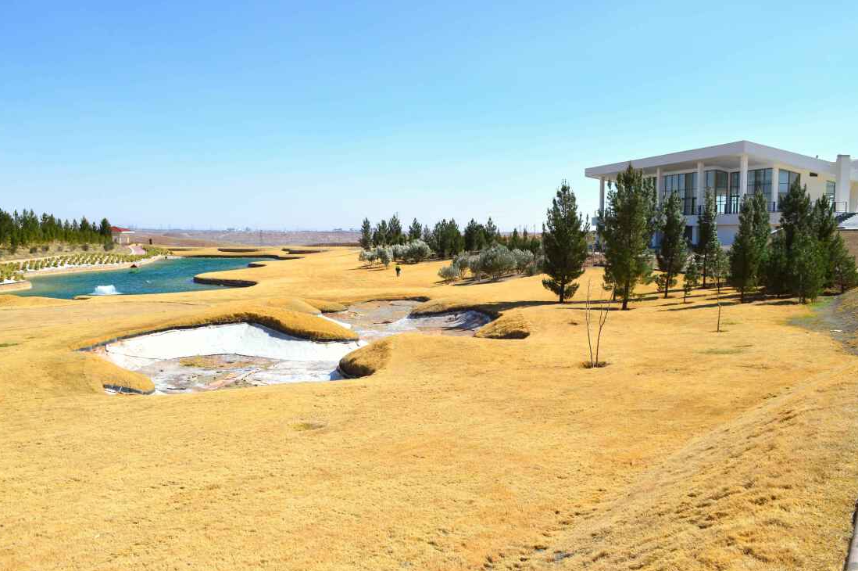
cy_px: 282
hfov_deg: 65.5
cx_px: 437
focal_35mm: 28
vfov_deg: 46.3
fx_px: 667
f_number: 11
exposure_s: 1/500
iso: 360
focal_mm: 18
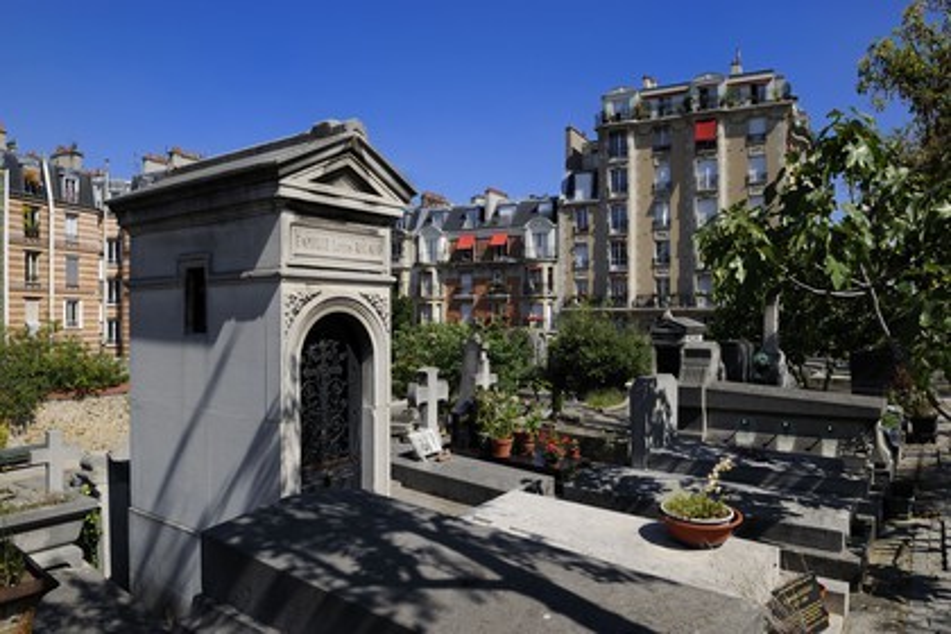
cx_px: 476
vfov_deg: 53.1
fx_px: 634
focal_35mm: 24
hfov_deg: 73.7
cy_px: 317
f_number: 14
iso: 200
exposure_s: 1/160
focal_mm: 24
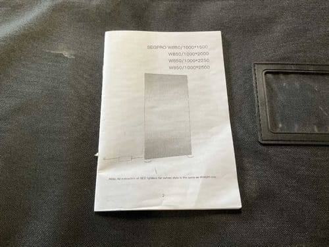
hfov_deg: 61.7
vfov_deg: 48.2
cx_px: 164
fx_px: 276
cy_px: 124
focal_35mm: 29
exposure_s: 1/50
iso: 64
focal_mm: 3
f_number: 1.8
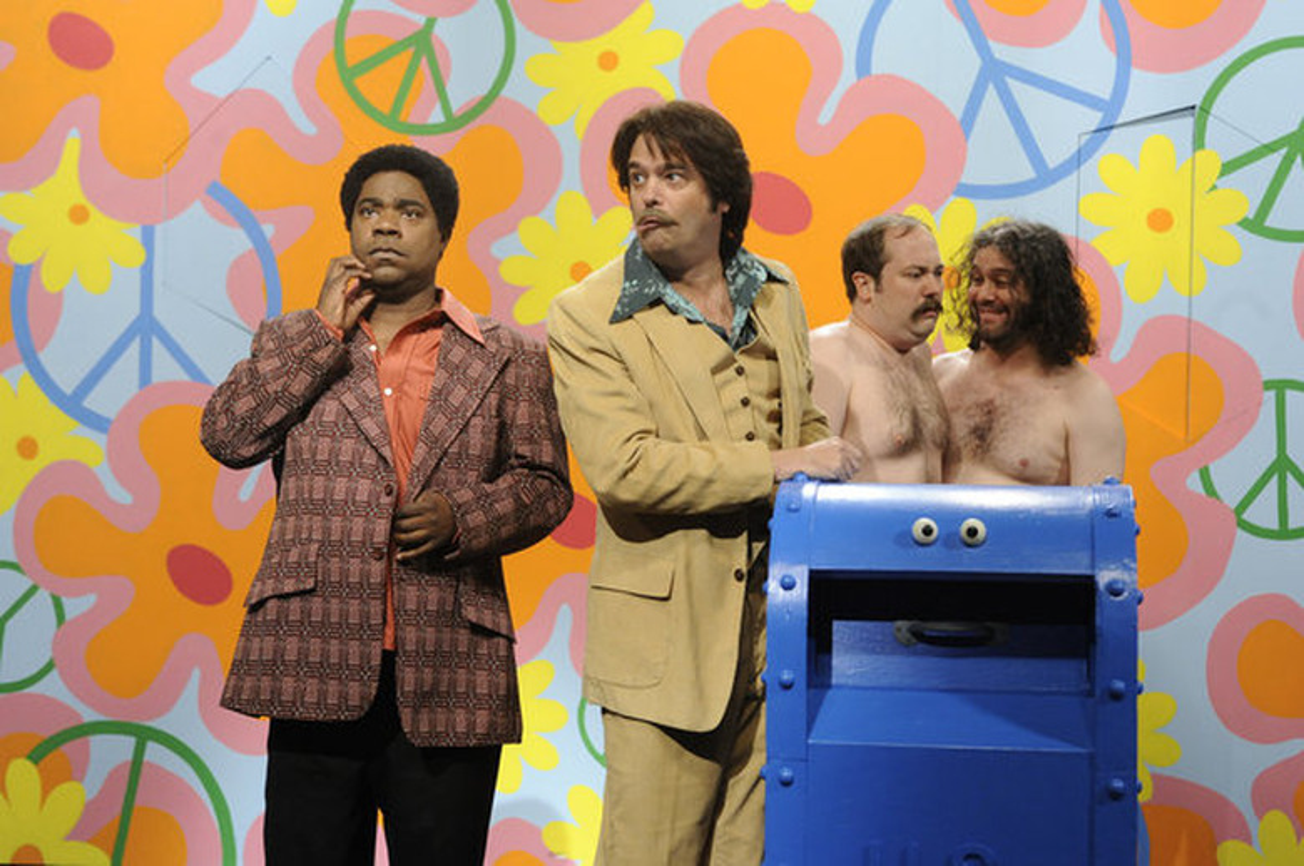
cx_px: 652
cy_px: 433
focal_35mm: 65
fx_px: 2351
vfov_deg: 20.9
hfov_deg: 31.0
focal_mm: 65
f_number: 4.5
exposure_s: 1/125
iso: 2500
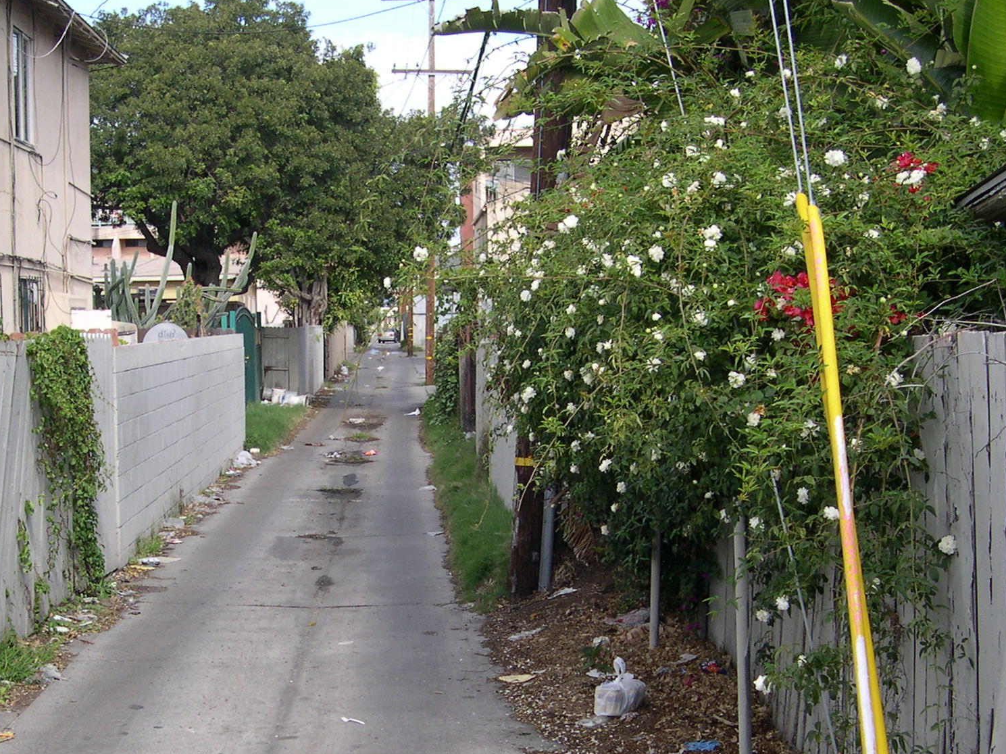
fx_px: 1685
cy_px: 503
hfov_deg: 32.8
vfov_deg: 25.1
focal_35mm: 58
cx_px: 284
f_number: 2.8
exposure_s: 1/552
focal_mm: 8
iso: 100
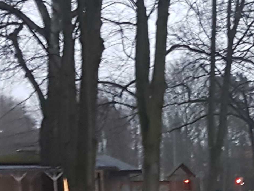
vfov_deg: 12.9
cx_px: 317
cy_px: 263
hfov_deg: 17.0
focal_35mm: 110
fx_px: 807
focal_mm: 4.2
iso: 200
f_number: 1.7
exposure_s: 1/10
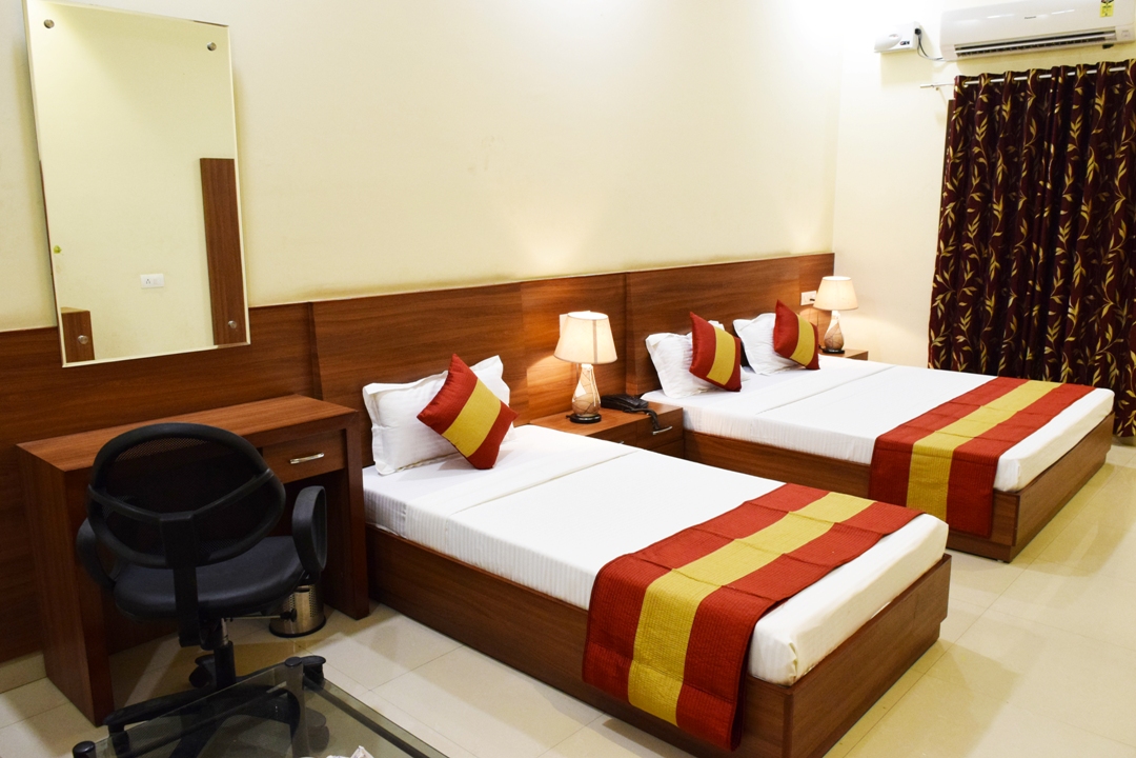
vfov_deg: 47.9
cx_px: 568
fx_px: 852
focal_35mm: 27
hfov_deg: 67.4
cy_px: 379
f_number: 8
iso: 1600
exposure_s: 1/30
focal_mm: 18
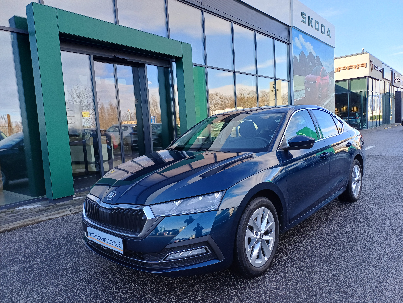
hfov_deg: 69.4
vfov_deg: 54.9
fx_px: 291
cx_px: 202
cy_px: 152
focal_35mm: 25
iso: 50
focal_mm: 4.65
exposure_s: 1/254
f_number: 1.8
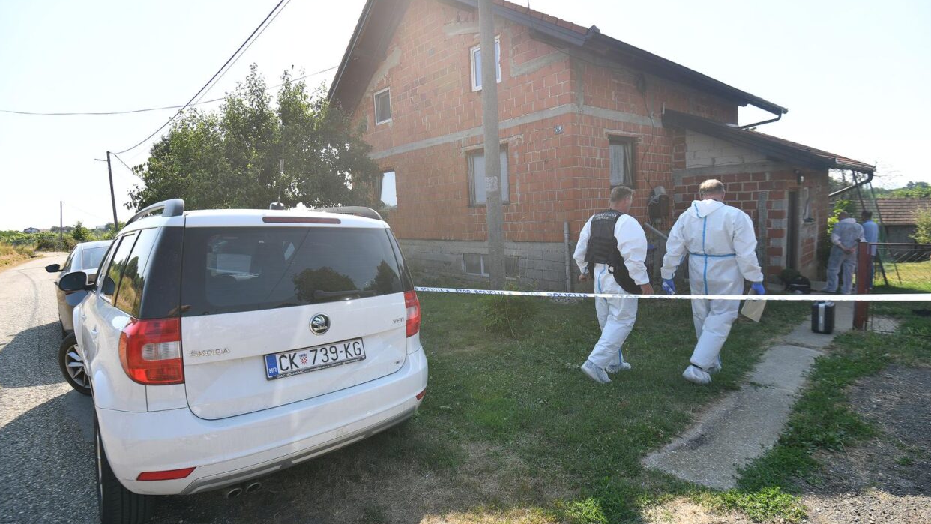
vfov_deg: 63.9
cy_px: 257
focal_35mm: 17
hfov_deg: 95.9
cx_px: 466
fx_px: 420
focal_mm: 16
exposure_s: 1/250
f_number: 5
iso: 64
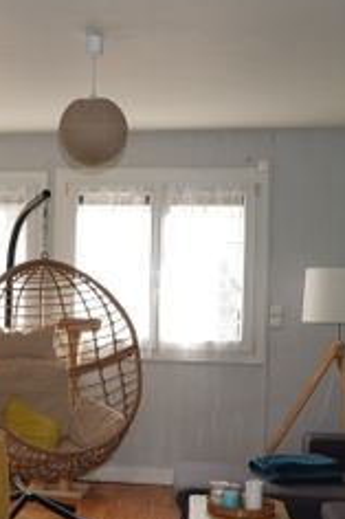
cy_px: 306
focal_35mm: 61
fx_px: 878
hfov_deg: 21.5
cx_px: 7
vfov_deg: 32.8
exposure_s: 1/100
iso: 100
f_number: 2.5
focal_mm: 8.8
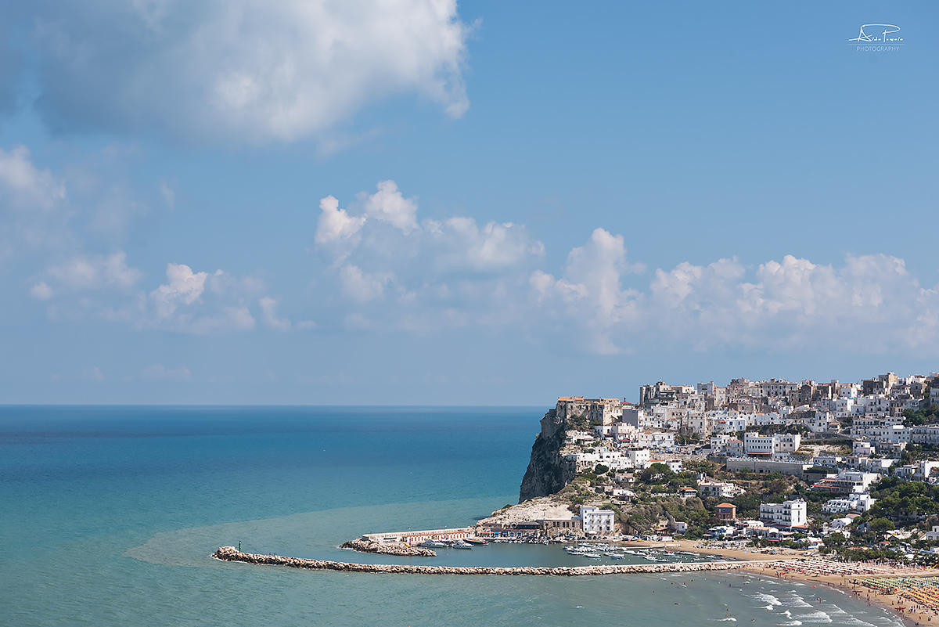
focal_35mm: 70
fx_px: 1826
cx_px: 470
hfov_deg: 28.8
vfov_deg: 19.5
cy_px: 314
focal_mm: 70
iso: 100
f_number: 10
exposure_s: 1/320
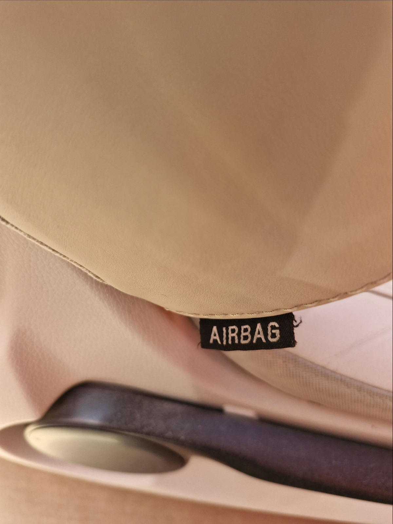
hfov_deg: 58.9
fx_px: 348
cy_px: 262
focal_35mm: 23
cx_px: 196
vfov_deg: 73.9
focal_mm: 5.54
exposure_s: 1/180
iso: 64
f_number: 1.8
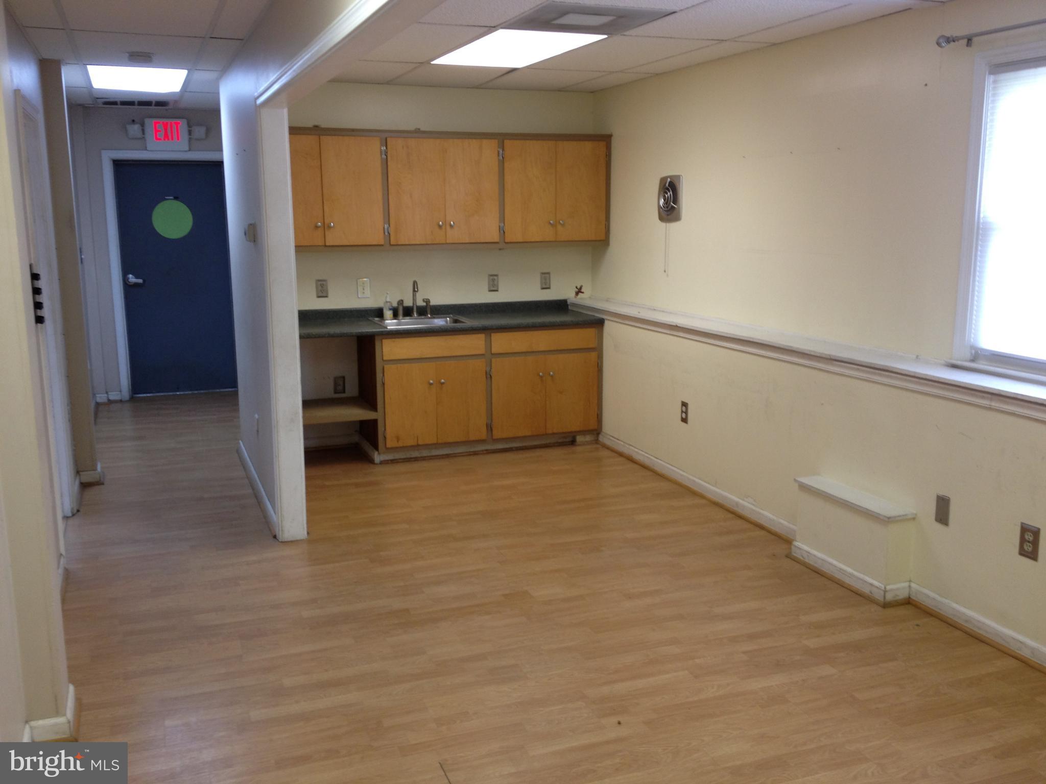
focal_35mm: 35
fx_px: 1058
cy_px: 392
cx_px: 523
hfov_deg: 52.6
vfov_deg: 40.7
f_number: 2.4
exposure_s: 1/20
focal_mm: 4.28
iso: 50
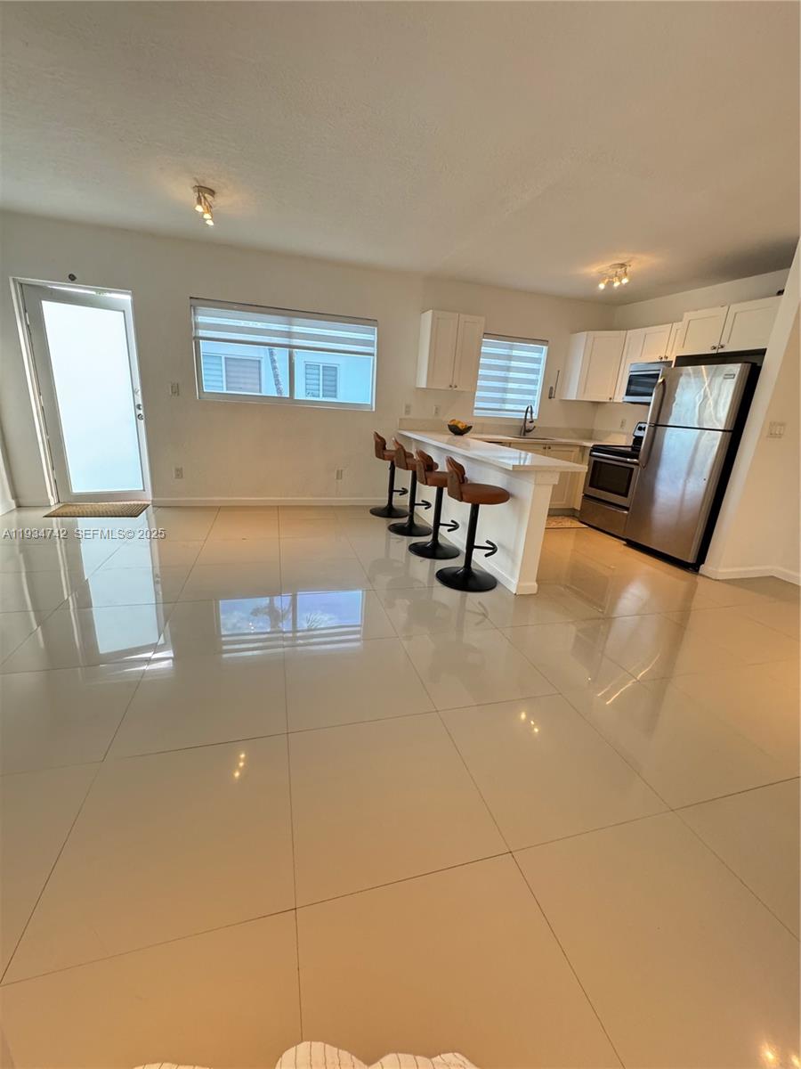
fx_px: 432
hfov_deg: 85.7
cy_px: 534
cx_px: 400
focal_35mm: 14
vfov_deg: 102.1
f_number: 2.2
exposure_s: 1/60
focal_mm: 2.22
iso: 320
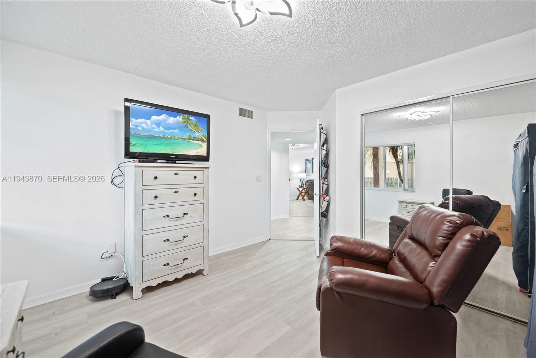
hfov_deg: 104.2
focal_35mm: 14
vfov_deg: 81.2
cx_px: 268
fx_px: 208
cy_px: 179
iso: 1400
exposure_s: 1/13
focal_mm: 14
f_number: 2.8
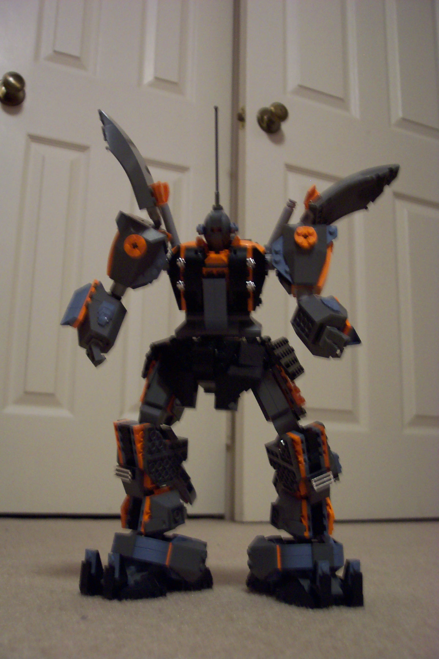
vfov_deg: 50.7
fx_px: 695
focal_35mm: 38
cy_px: 330
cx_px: 220
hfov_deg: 35.1
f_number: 2.8
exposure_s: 1/8
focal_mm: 8
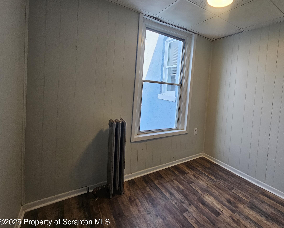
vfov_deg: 80.0
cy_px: 99
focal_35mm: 16
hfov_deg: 91.2
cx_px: 177
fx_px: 134
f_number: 2.2
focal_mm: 2.2
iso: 80
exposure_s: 1/77.4
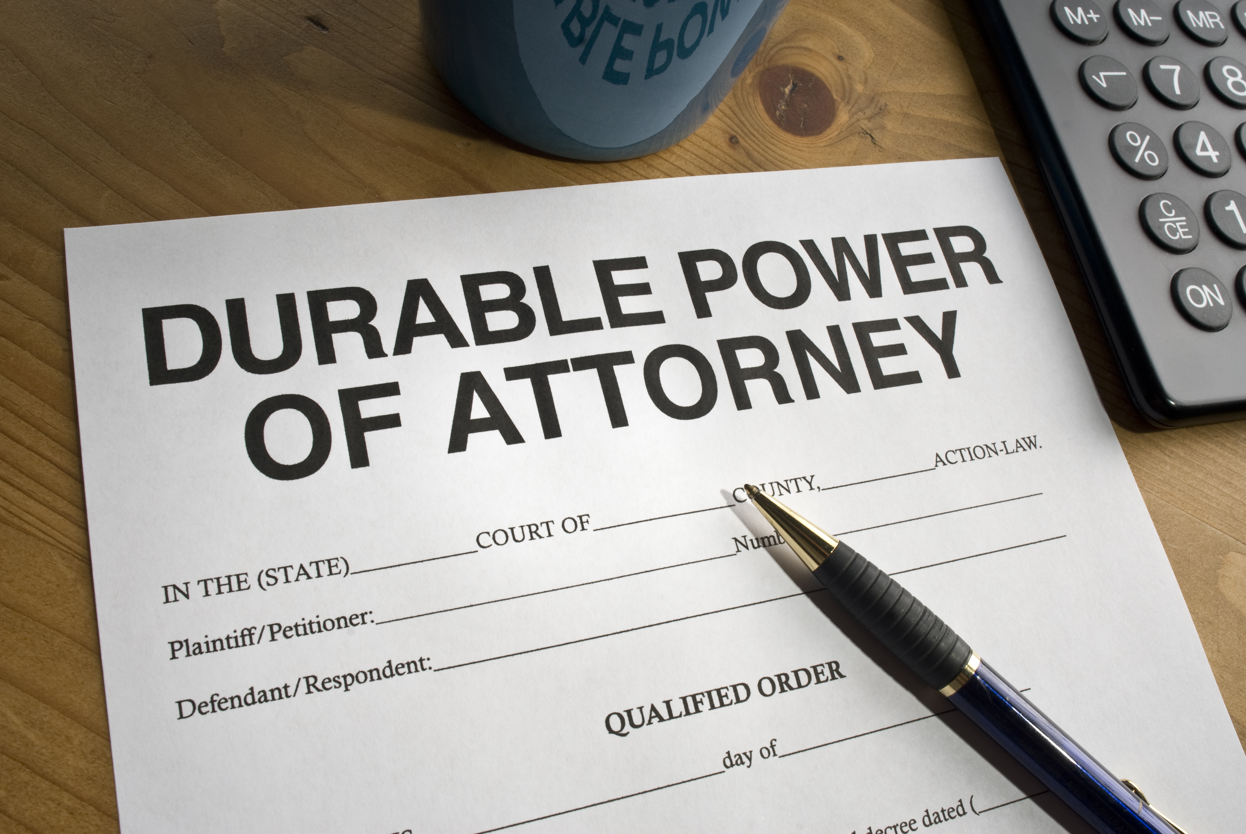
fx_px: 1040
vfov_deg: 43.7
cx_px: 623
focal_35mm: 30
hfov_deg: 61.9
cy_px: 417
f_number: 16
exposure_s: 1/60
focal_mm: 20
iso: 100
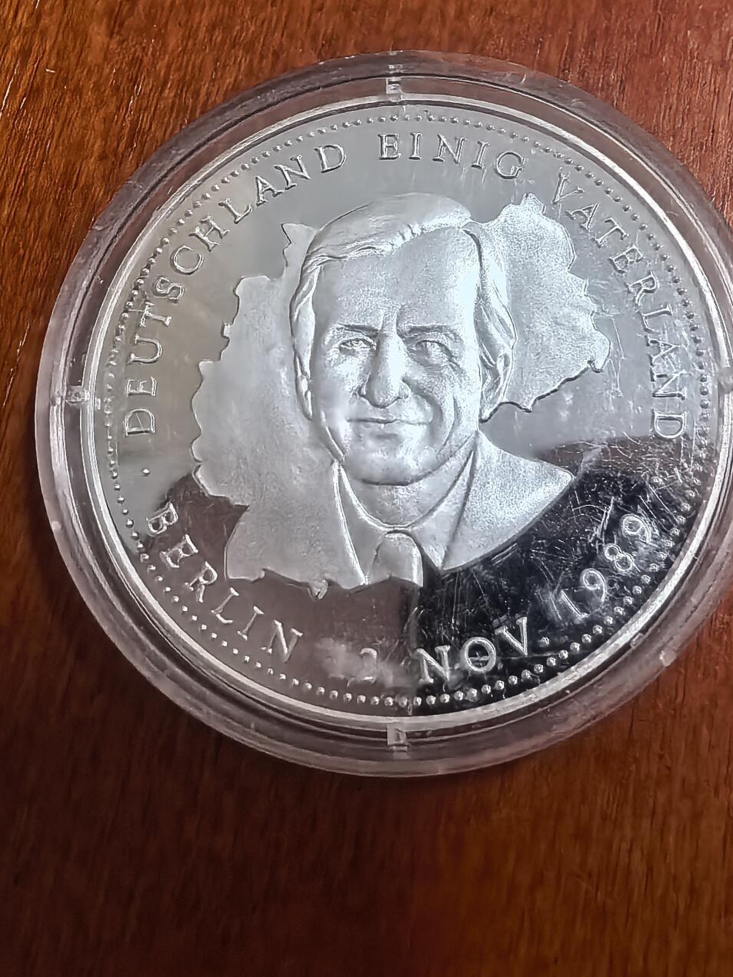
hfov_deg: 41.8
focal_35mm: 34
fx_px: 960
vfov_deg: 53.5
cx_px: 395
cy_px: 384
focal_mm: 1.68
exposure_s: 1/25
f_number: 2.2
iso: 640
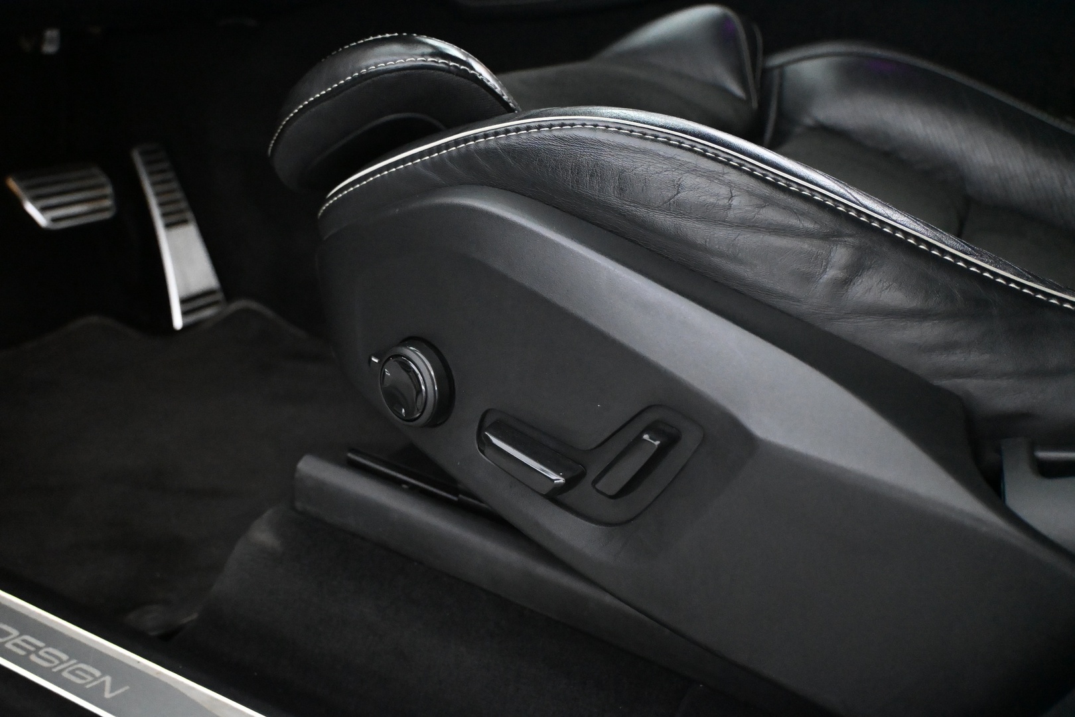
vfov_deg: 40.8
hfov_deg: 58.3
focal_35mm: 32
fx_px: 963
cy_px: 358
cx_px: 538
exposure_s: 1/60
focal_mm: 21.5
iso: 8000
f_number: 4
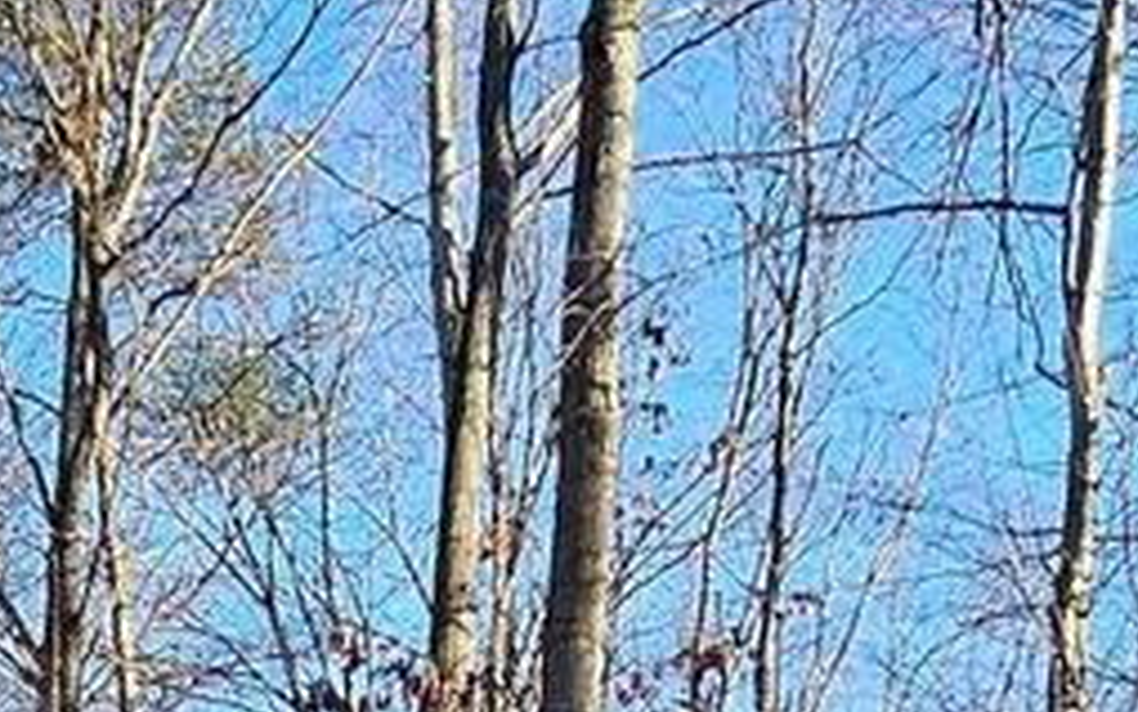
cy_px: 1352
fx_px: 2420
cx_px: -125
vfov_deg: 14.4
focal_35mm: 78
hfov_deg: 24.6
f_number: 2.2
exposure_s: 1/238
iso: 32
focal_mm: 1.74
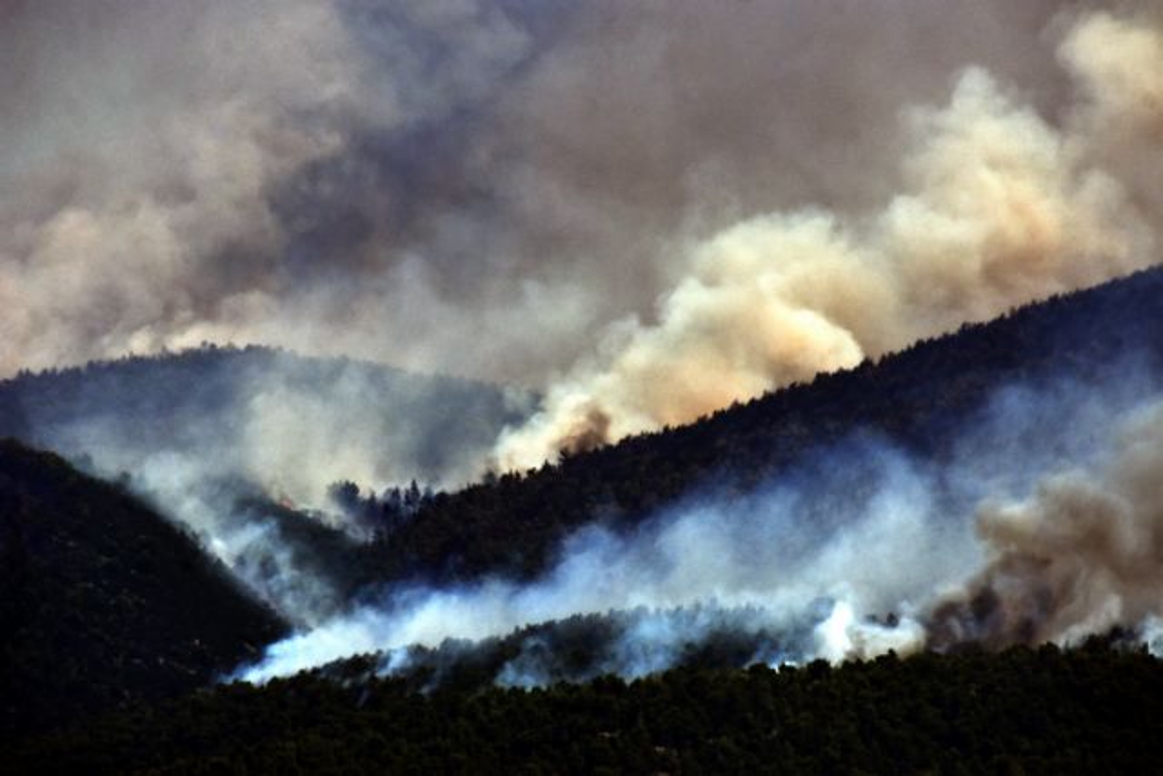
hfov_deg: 5.5
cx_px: 582
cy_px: 388
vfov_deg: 3.7
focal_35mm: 375
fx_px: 12117
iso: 640
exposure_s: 1/3195
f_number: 7.1
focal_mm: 250
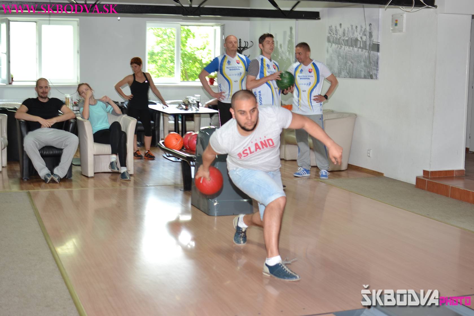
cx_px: 237
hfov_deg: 37.9
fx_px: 691
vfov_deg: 25.8
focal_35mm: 52
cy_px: 158
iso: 200
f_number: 2.8
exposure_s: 1/60
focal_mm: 35
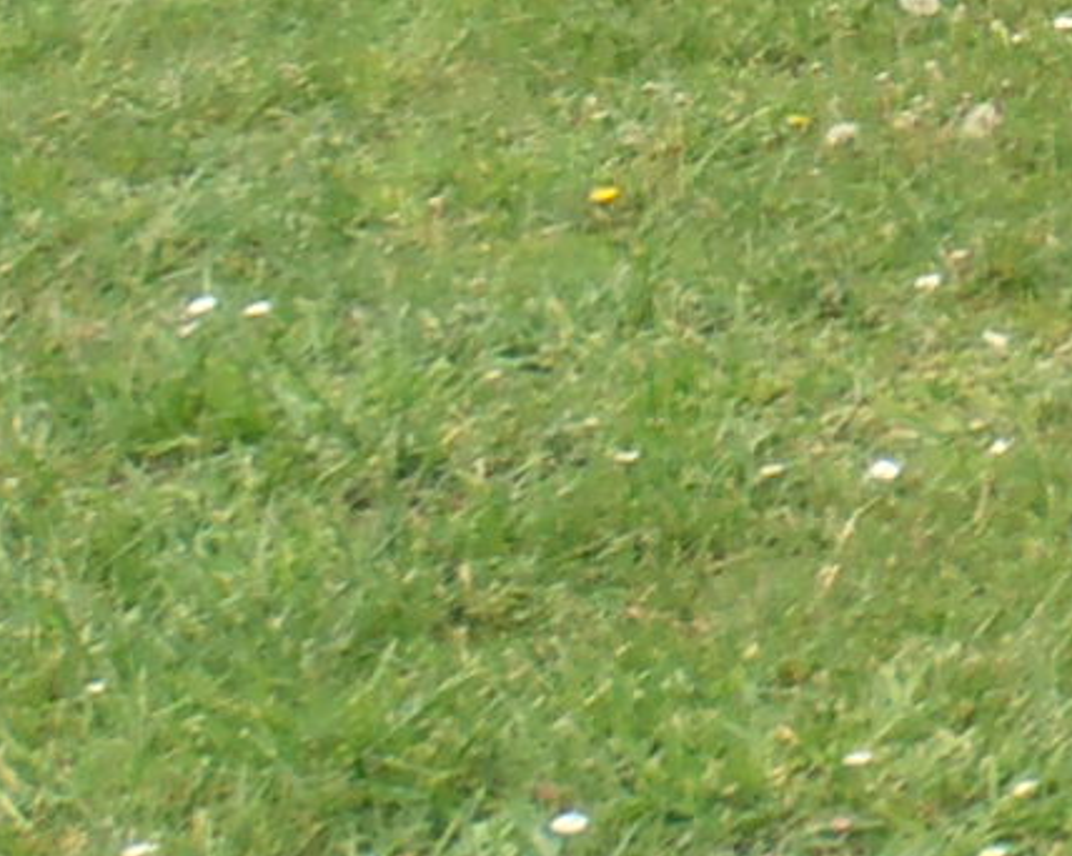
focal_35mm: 403
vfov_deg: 3.8
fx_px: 12780
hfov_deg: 4.6
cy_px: -823
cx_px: 3018
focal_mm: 12.29
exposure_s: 1/100
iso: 80
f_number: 4.8
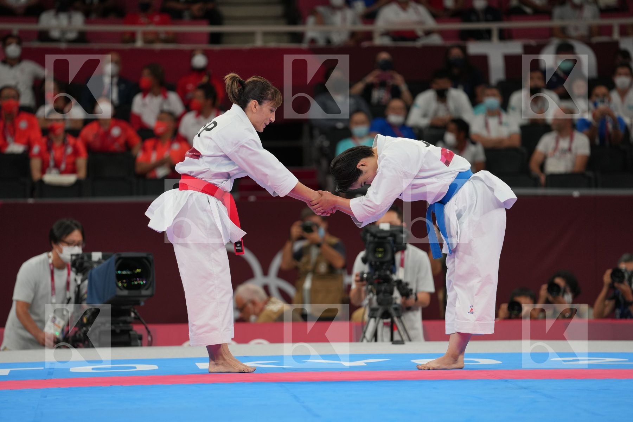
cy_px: 211
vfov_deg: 6.9
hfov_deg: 10.3
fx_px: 3516
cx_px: 316
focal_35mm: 200
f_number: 2.8
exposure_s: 1/1000
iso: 640
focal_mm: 200
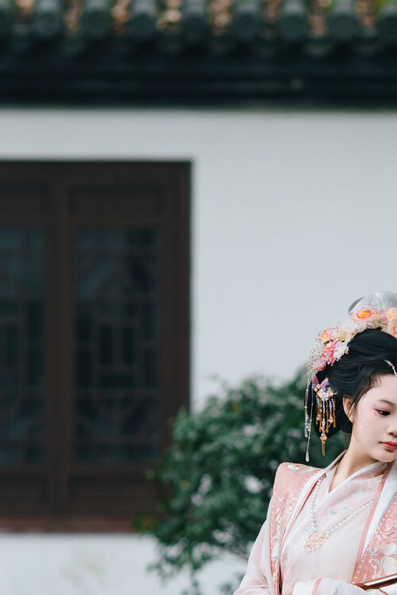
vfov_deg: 6.4
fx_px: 5290
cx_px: 343
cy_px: 397
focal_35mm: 320
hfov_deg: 4.3
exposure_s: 1/500
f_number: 2.2
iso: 1000
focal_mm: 135
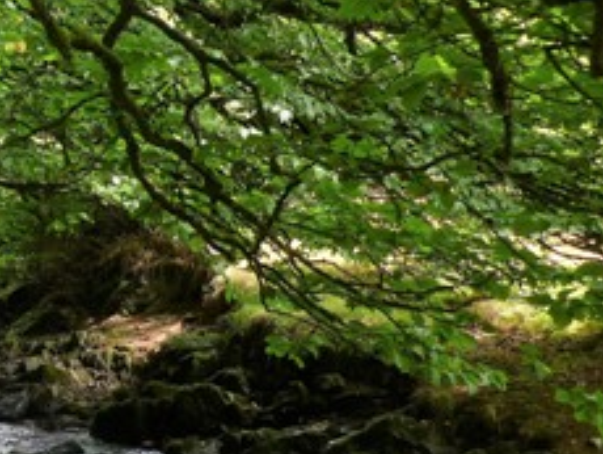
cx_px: -152
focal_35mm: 89
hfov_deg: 20.3
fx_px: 1552
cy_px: 344
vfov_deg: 16.5
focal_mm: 5.8
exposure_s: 1/60
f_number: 2.8
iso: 100
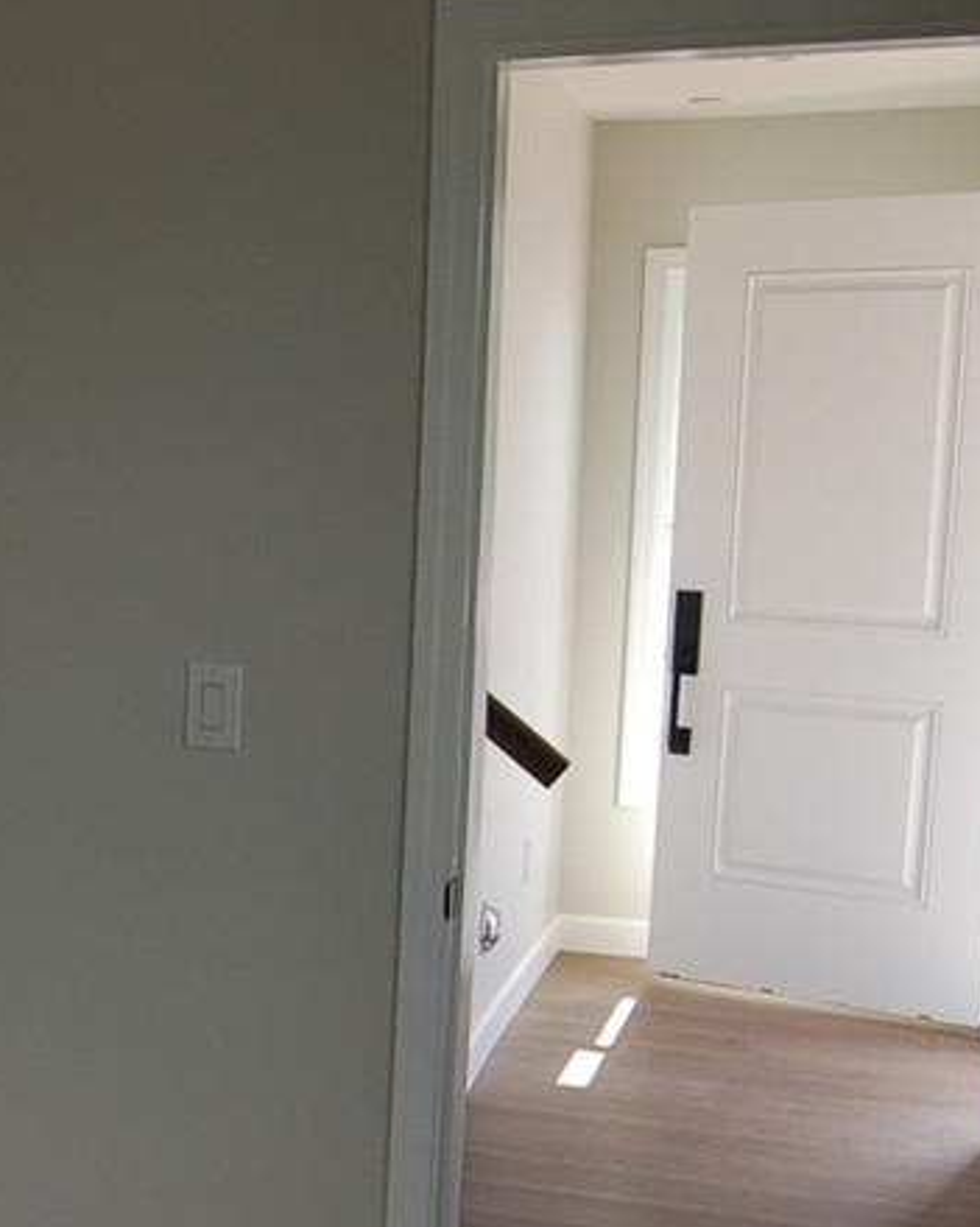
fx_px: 2140
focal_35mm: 59
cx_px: -151
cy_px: 746
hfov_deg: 23.8
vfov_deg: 31.9
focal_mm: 18
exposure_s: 1/125
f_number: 5.6
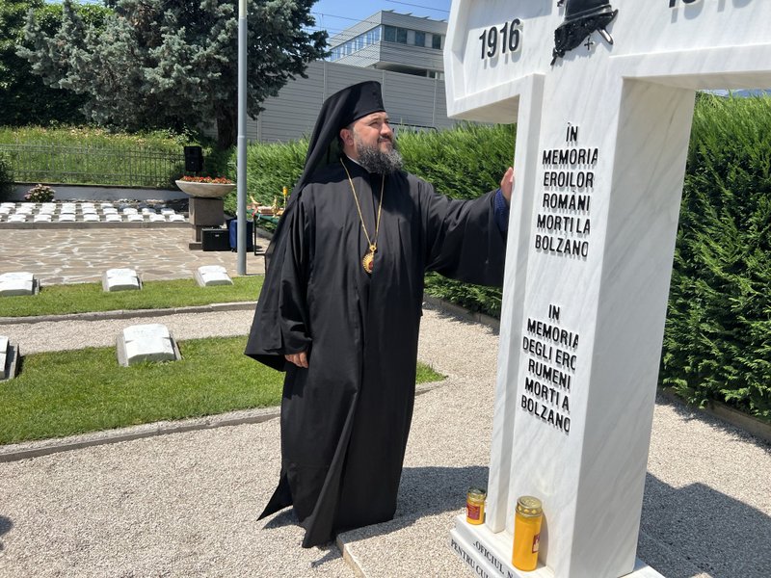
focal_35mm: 26
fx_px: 579
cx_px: 386
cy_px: 289
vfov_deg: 53.1
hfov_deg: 67.3
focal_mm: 5.7
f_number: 1.5
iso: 50
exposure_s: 1/4630
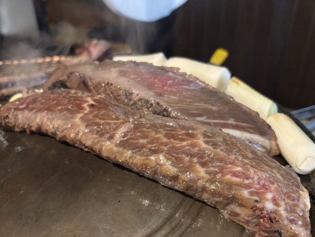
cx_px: 158
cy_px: 140
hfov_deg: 58.3
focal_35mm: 31
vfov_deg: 45.3
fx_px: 282
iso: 640
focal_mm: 5.96
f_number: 1.6
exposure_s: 1/40
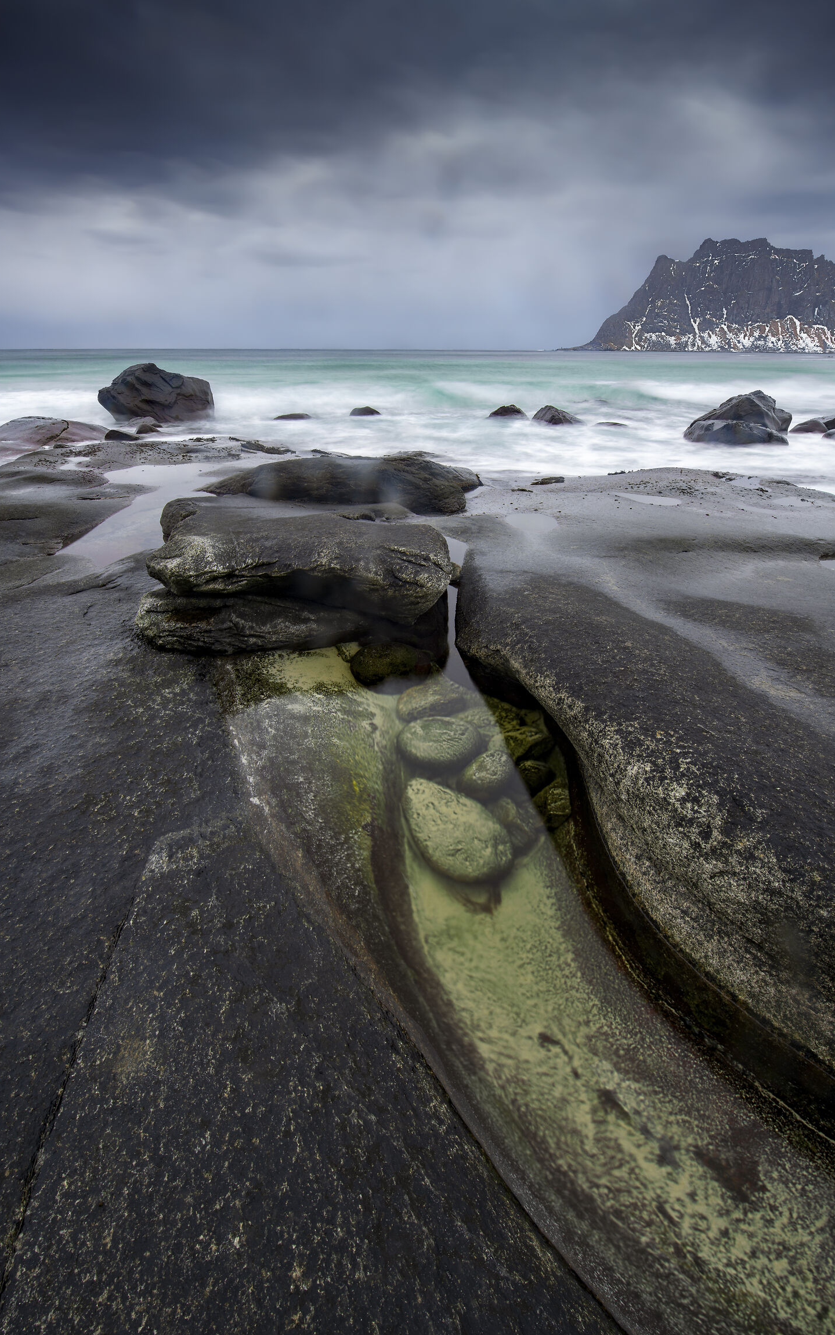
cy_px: 695
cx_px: 419
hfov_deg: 68.0
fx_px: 619
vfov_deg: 94.3
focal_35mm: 17
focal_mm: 16
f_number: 16
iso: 40
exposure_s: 3
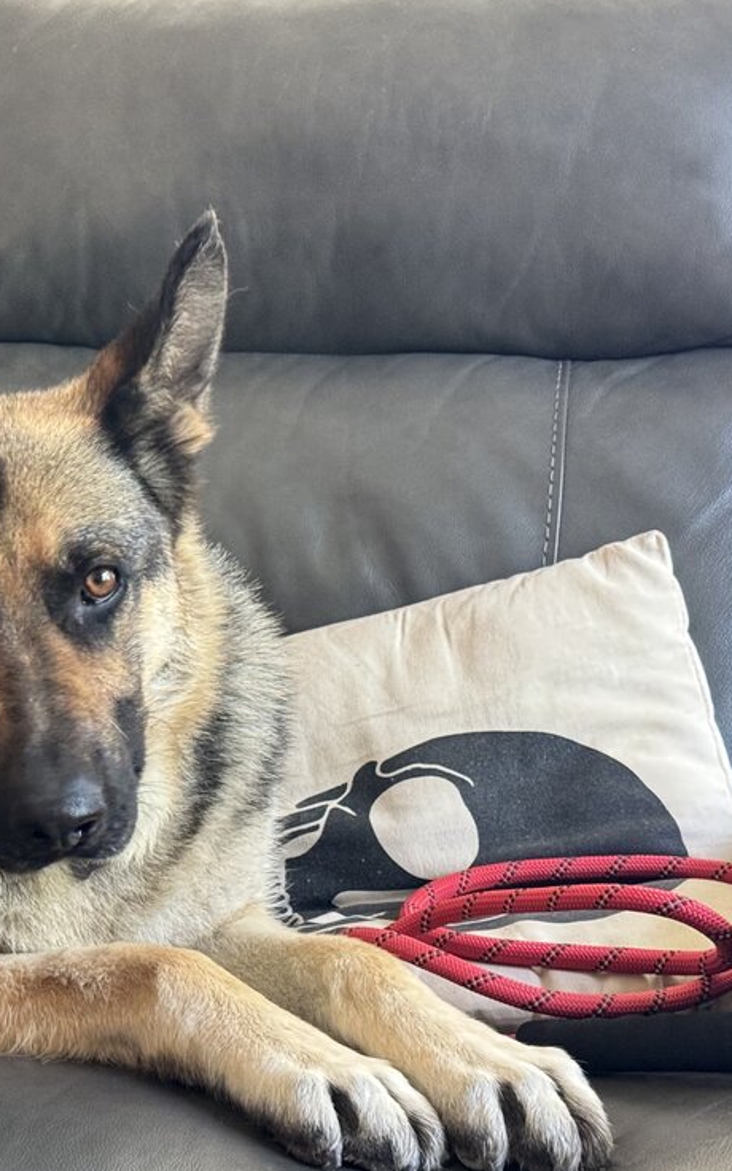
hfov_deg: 15.2
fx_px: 2649
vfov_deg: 24.9
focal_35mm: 83
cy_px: 684
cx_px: -134
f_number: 1.78
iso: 250
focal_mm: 6.76
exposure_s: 1/40
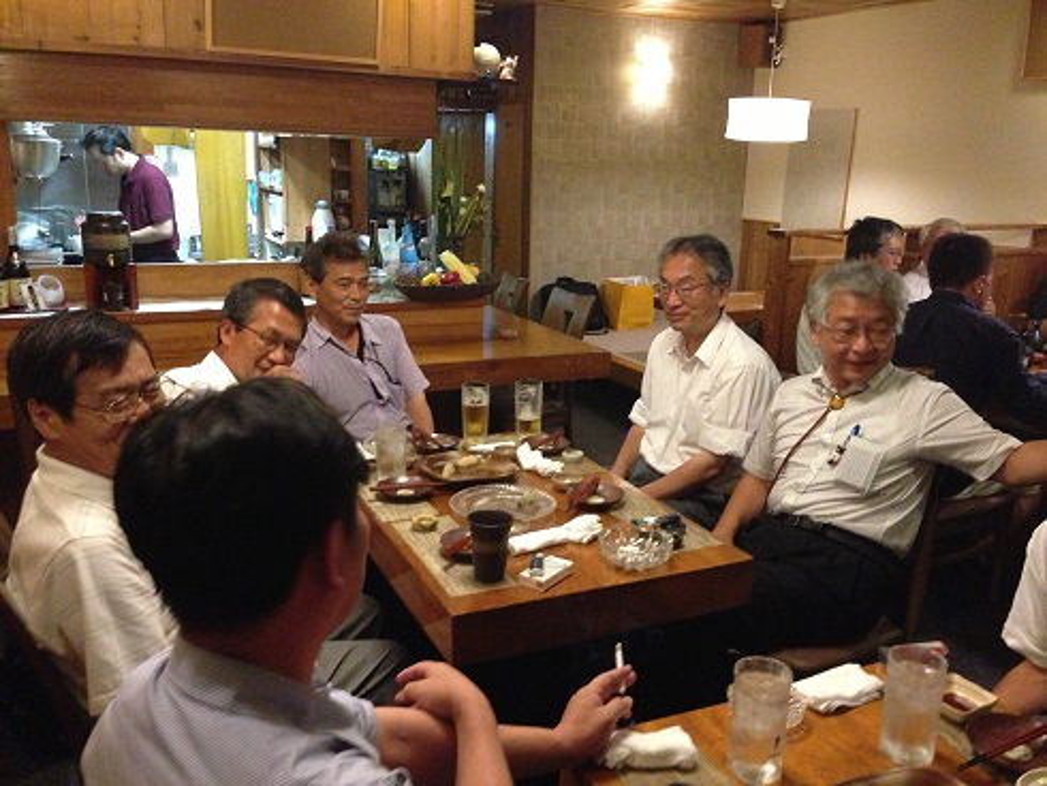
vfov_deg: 43.0
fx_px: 999
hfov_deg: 55.3
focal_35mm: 33
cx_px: 524
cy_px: 393
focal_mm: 4.13
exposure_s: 1/15
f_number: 2.4
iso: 800
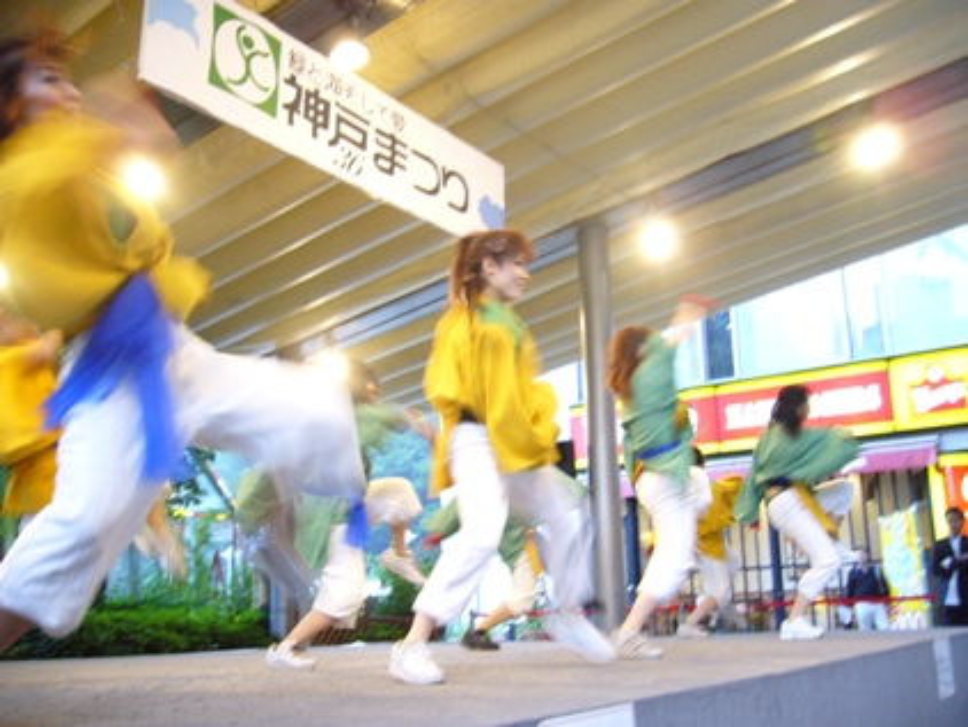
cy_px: 364
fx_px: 979
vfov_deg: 40.7
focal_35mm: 35
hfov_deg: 52.6
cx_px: 484
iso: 200
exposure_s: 1/13
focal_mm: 5.8
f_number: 2.8
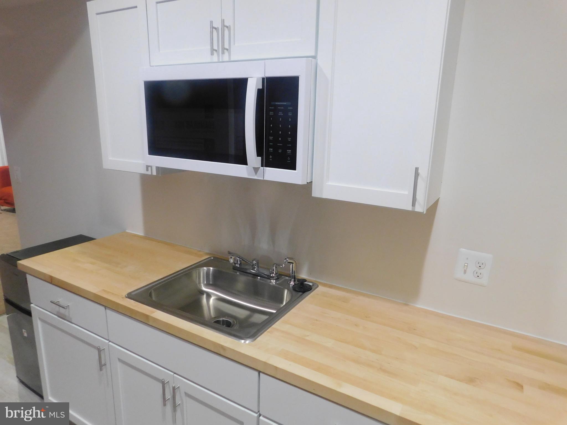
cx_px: 284
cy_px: 212
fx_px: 377
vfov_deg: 58.9
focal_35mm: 23
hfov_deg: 73.9
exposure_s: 1/15
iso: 400
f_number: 3
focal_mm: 4
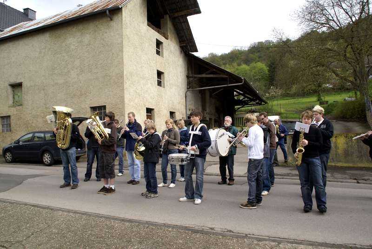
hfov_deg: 67.3
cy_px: 124
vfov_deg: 48.0
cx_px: 186
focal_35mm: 27
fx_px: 279
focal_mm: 18
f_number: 8
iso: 100
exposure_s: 1/60
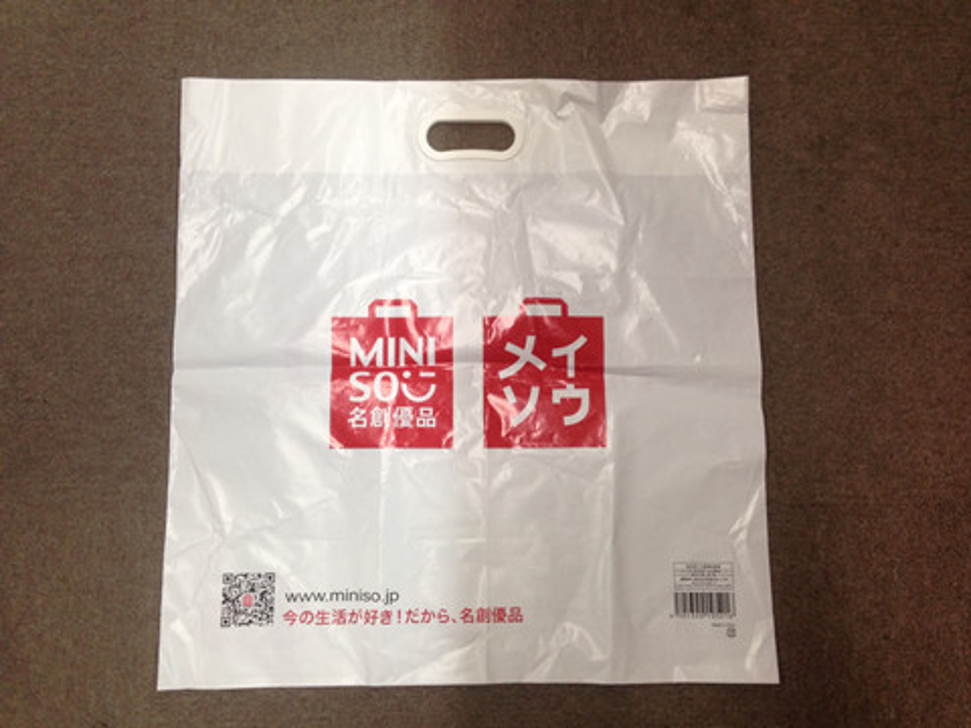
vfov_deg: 42.9
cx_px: 486
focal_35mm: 33
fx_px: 926
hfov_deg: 55.4
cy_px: 364
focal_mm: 4.12
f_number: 2.4
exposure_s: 1/20
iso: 125
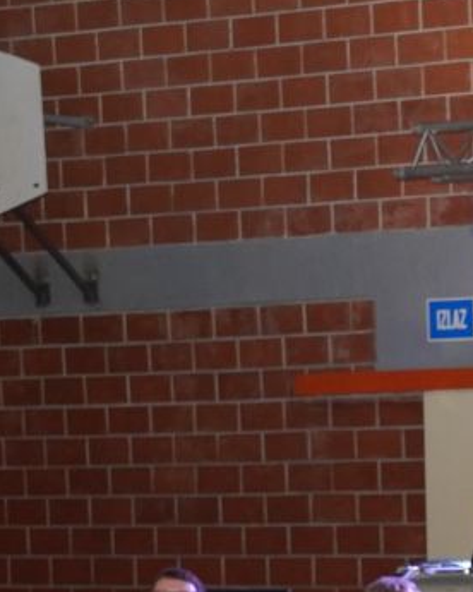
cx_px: 1019
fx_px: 3332
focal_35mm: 190
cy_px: 813
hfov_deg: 7.7
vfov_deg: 9.9
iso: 1600
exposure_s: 1/200
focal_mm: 31.4
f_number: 3.2
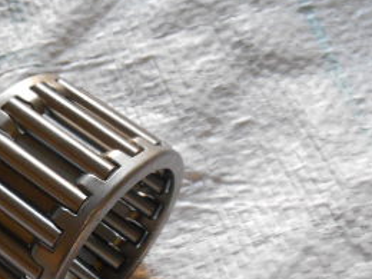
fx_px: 688
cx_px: 102
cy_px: 232
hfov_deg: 29.9
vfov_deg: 22.6
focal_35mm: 64
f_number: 3.4
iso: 280
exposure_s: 1/30
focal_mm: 4.7
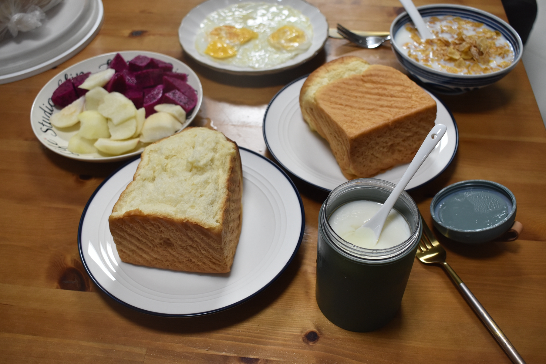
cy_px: 182
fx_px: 569
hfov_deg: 51.3
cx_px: 273
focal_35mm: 38
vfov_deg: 35.5
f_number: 5
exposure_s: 1/50
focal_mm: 25
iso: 800
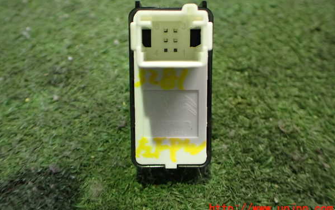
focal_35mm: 32
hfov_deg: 59.6
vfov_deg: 39.4
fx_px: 292
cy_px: 90
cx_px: 168
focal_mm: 5.4
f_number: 2.3
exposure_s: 1/30
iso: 800
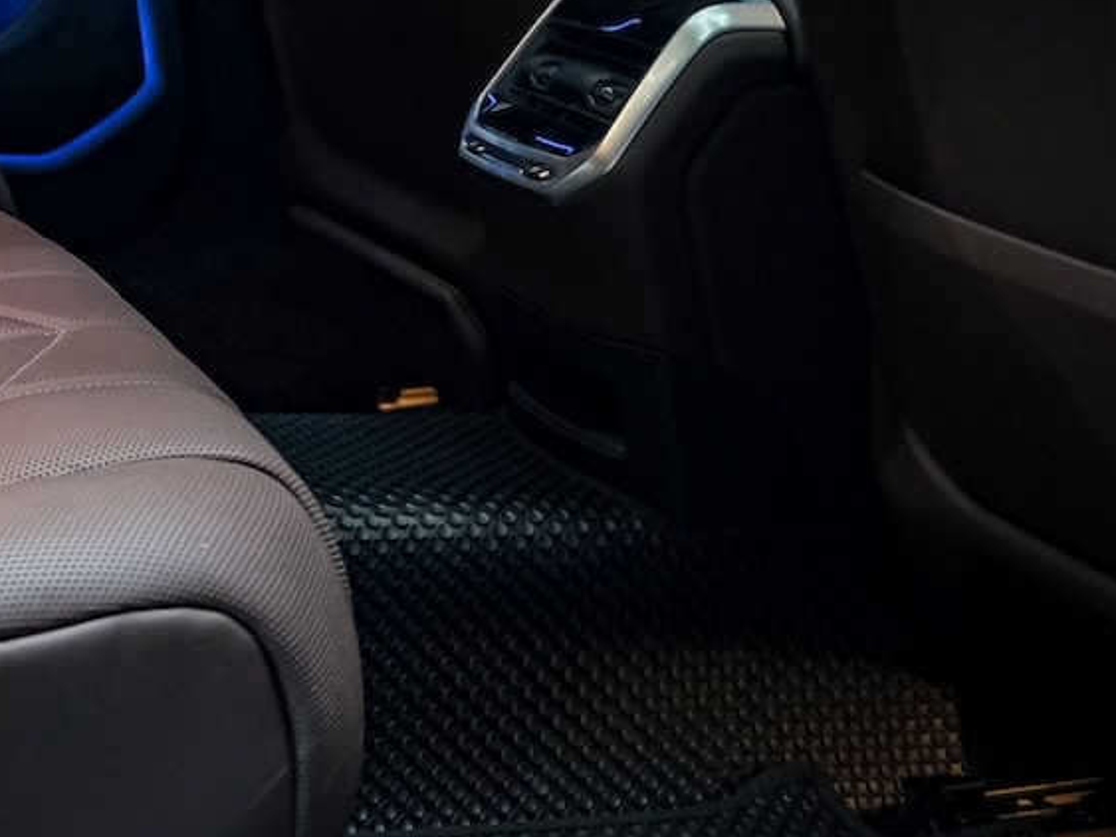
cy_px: -151
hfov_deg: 22.6
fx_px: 2643
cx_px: -89
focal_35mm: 82
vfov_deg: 17.2
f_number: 3.2
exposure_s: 1/30
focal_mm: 21.4
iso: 1600
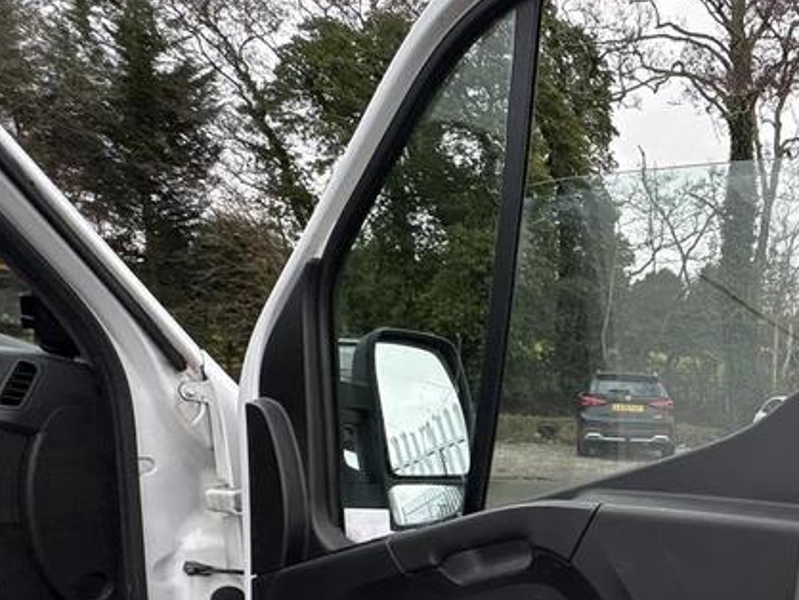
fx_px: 693
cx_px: 738
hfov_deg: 51.8
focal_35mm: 30
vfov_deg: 43.3
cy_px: 527
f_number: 2.2
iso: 50
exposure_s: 1/99
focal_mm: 2.22
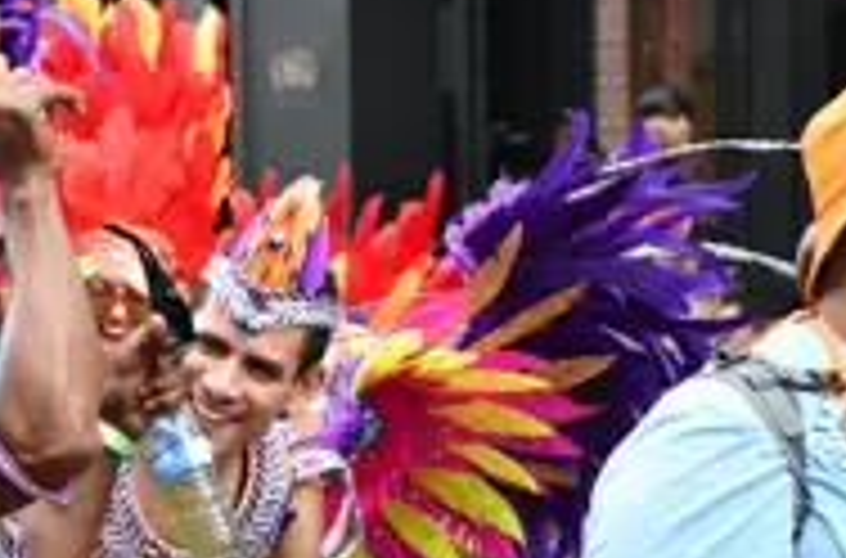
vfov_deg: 6.1
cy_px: 308
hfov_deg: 9.2
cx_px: 32
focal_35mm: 224
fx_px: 5246
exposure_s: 1/250
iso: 500
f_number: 5
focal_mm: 70
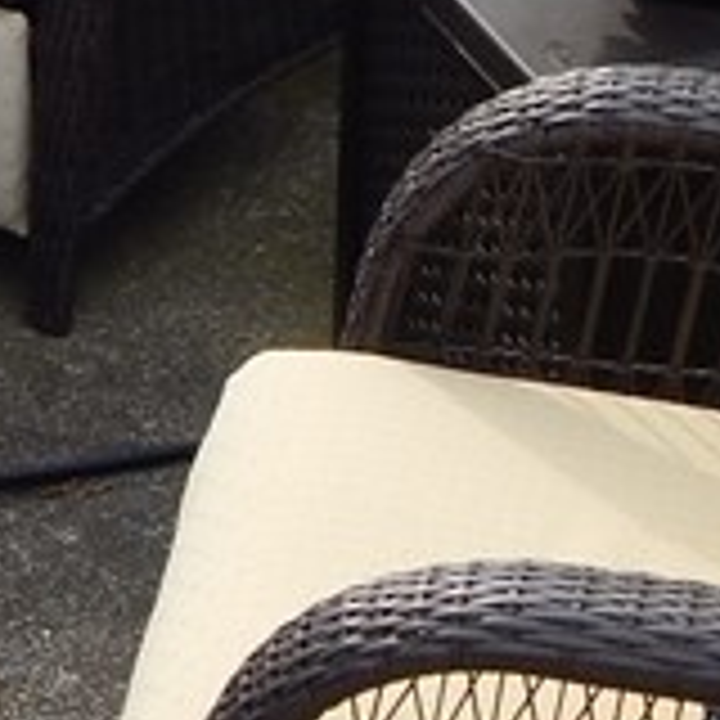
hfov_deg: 9.0
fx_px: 4518
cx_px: -248
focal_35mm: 192
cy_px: -207
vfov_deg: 9.0
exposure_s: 1/500
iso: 125
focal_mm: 6.1
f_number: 3.3
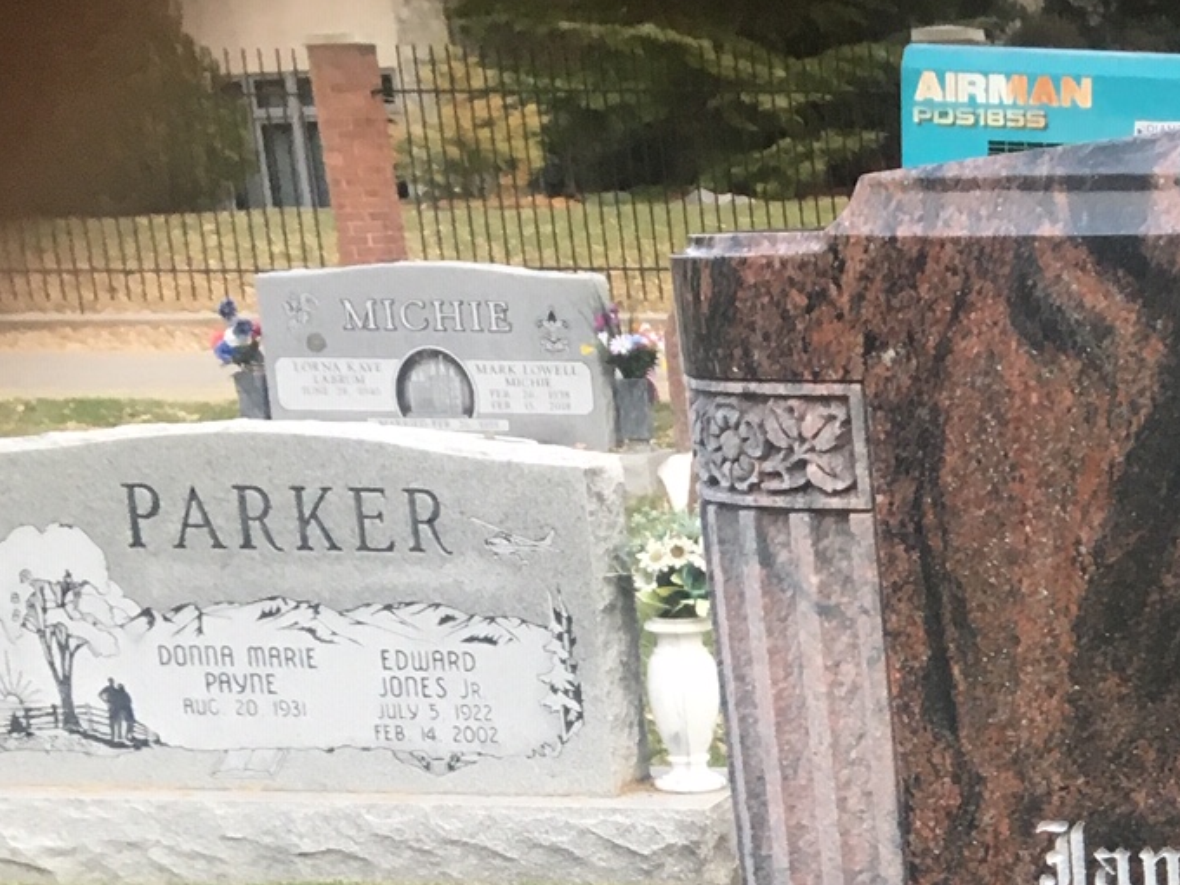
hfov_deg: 20.6
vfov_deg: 16.2
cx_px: 1579
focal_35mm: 86
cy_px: 1171
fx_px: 2932
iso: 32
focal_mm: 4.15
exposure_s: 1/30
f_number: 2.2
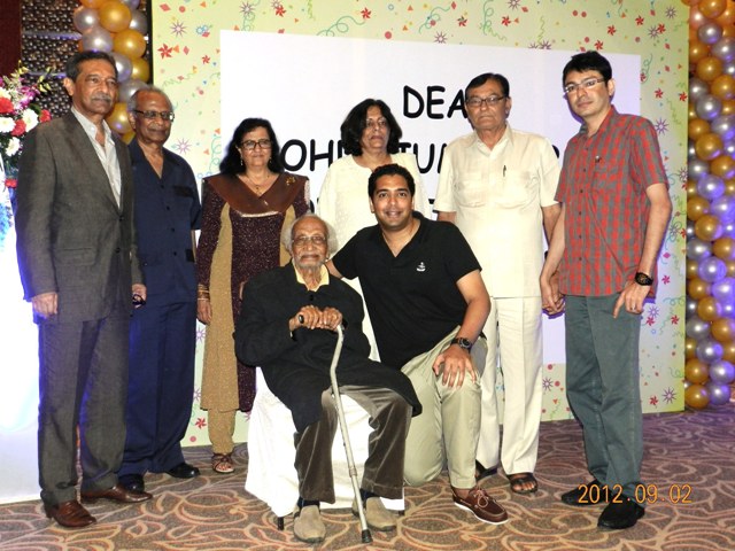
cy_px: 276
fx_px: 807
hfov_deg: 49.0
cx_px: 368
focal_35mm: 38
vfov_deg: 37.7
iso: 280
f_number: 4
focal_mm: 6.7
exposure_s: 1/30
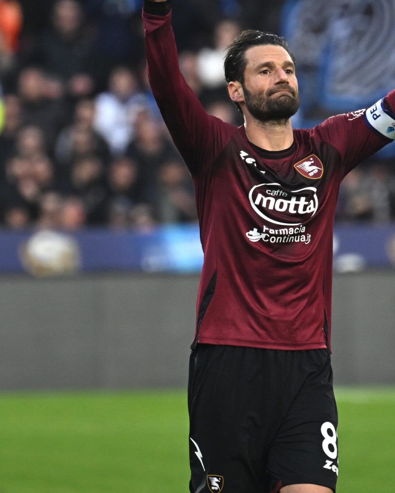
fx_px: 15499
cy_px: 188
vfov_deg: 1.8
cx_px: 207
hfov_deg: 1.5
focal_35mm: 1061
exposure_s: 1/800
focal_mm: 400
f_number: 5.6
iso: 1600
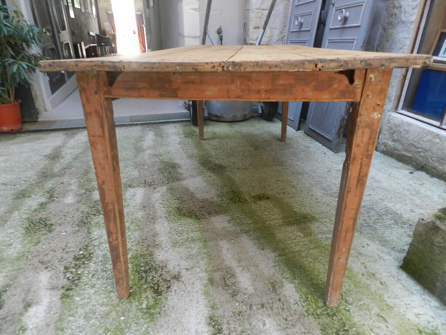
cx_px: 223
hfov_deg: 73.9
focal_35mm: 23
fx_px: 296
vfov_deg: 58.9
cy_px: 168
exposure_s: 1/60
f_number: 3.4
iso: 160
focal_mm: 4
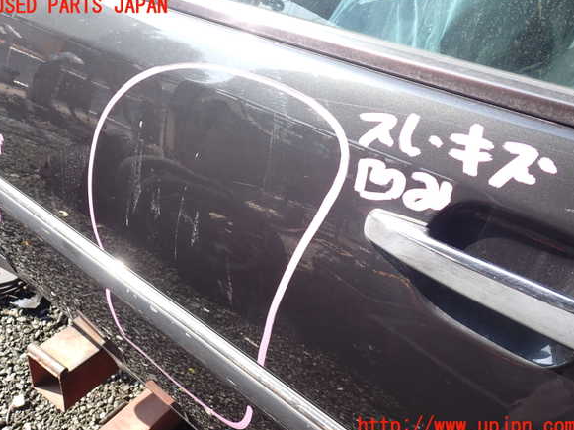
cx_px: 285
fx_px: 514
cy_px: 216
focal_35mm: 31
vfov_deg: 45.4
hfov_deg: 58.4
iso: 100
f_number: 3.2
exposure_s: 1/200
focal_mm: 5.4
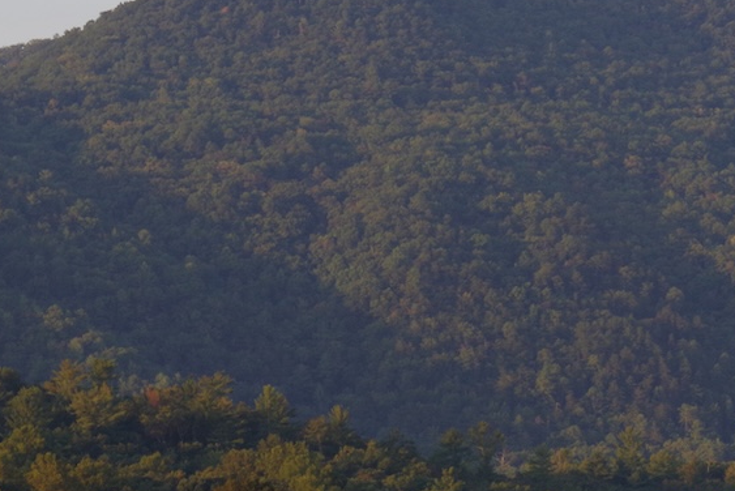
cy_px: 317
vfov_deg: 4.7
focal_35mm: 294
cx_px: 587
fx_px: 6005
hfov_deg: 7.0
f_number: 13
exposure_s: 1/60
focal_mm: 77
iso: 400
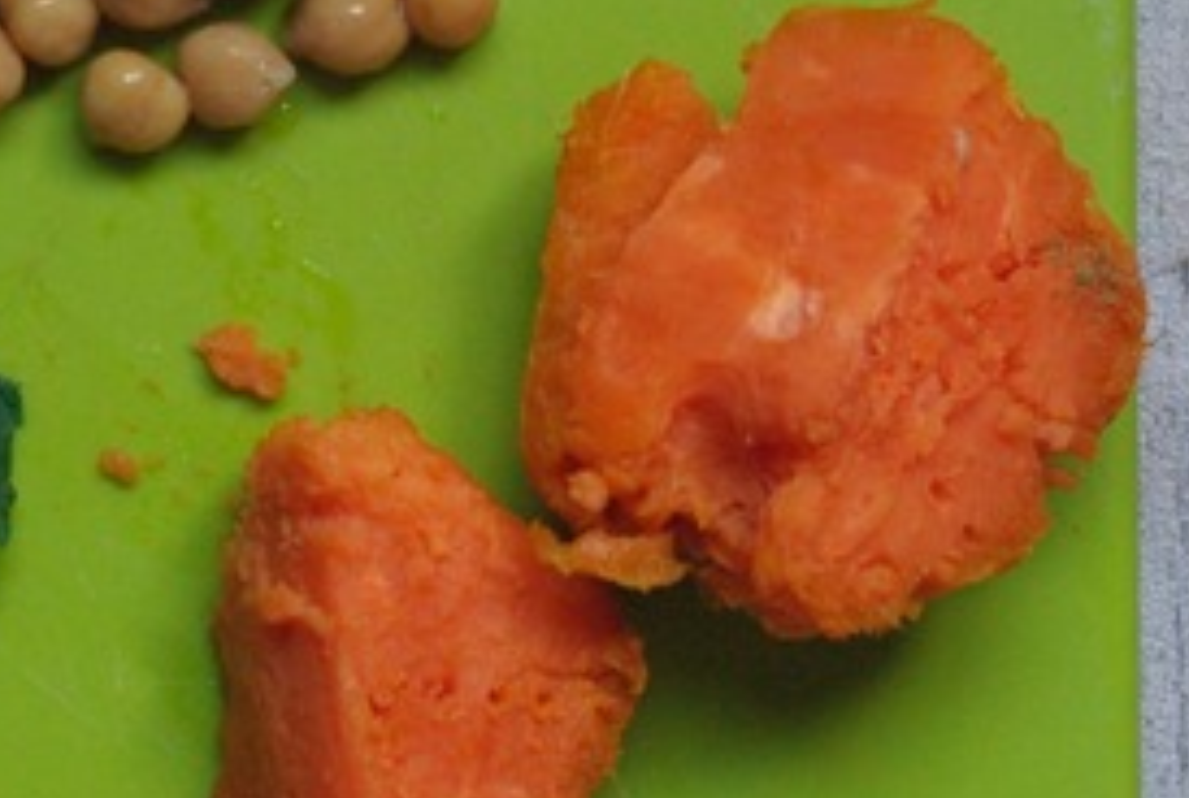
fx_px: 6554
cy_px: 126
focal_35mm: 198
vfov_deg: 7.0
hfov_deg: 10.2
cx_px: -163
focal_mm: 40
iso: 400
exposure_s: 1/15
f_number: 6.7
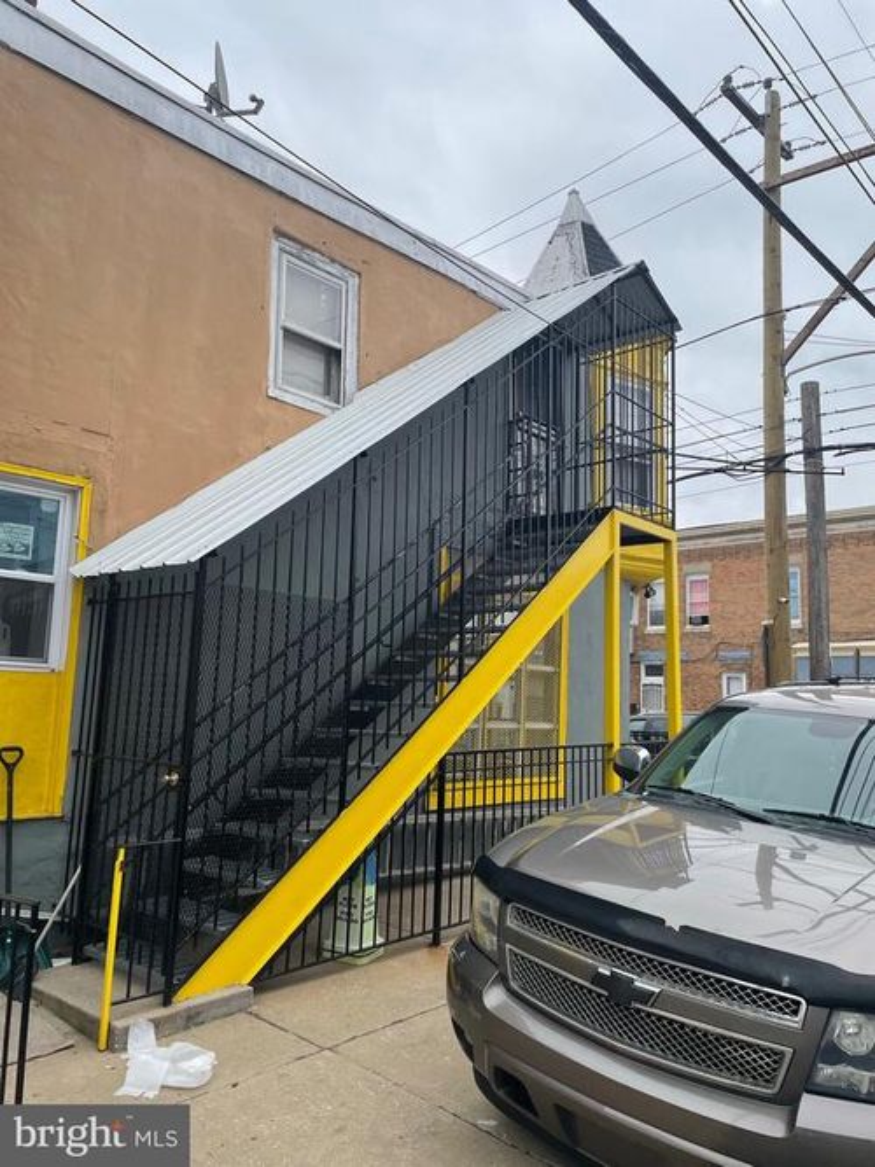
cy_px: 584
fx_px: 877
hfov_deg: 53.0
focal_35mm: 26
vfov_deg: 67.3
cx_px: 438
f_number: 1.6
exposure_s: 1/1062
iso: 32
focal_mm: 4.2
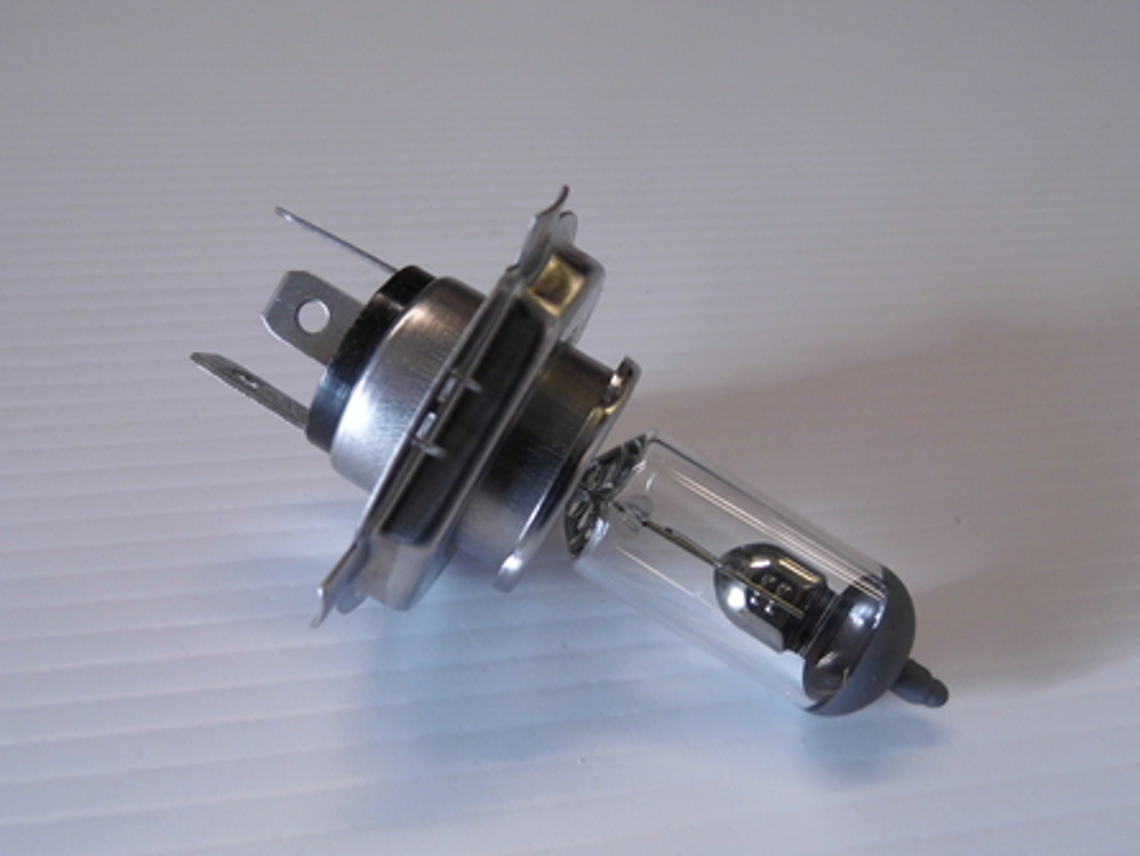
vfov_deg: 49.7
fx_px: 923
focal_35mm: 28
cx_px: 573
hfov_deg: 63.4
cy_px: 459
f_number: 3.1
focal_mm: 4.5
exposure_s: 1/80
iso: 100
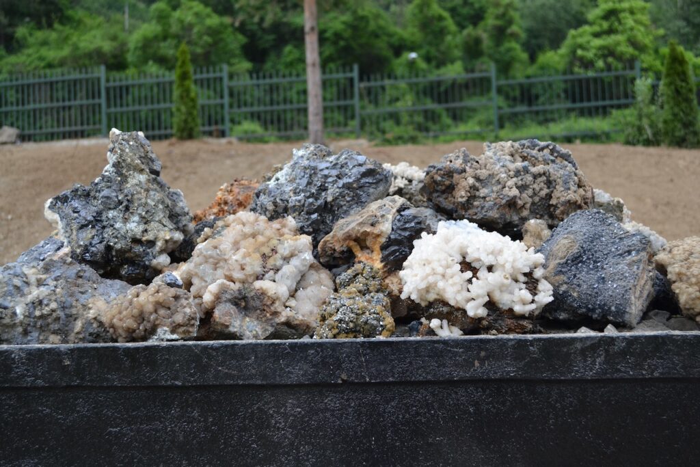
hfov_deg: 46.4
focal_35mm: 42
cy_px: 234
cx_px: 350
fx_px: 817
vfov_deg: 31.9
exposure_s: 1/125
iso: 220
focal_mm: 28
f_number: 5.6
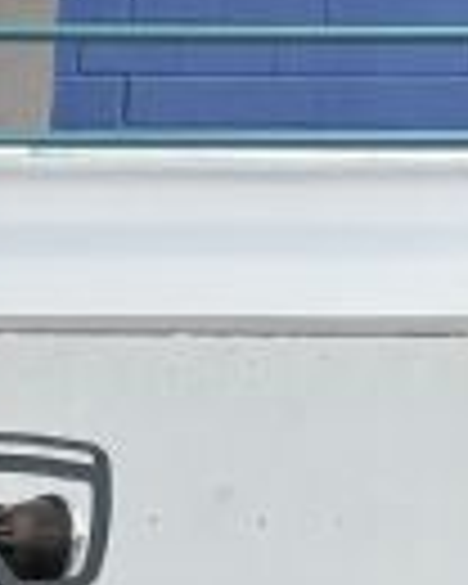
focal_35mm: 185
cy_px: 1692
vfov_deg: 8.8
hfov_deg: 6.6
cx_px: -1422
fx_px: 3203
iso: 80
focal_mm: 6.76
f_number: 1.78
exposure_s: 1/100
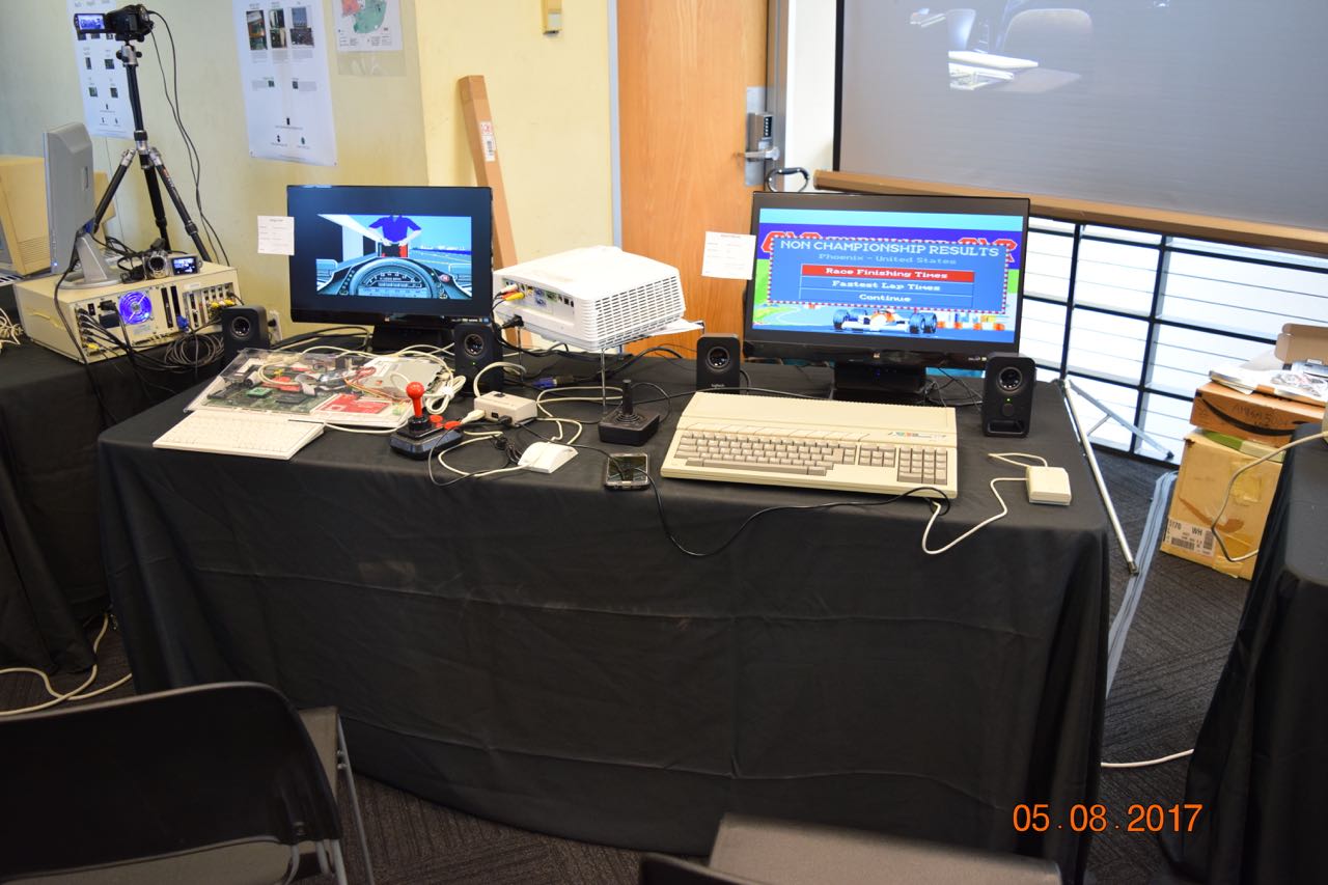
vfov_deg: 47.9
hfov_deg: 67.4
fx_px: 996
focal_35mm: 27
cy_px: 442
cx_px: 664
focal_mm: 18
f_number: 3.5
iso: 800
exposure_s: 1/60
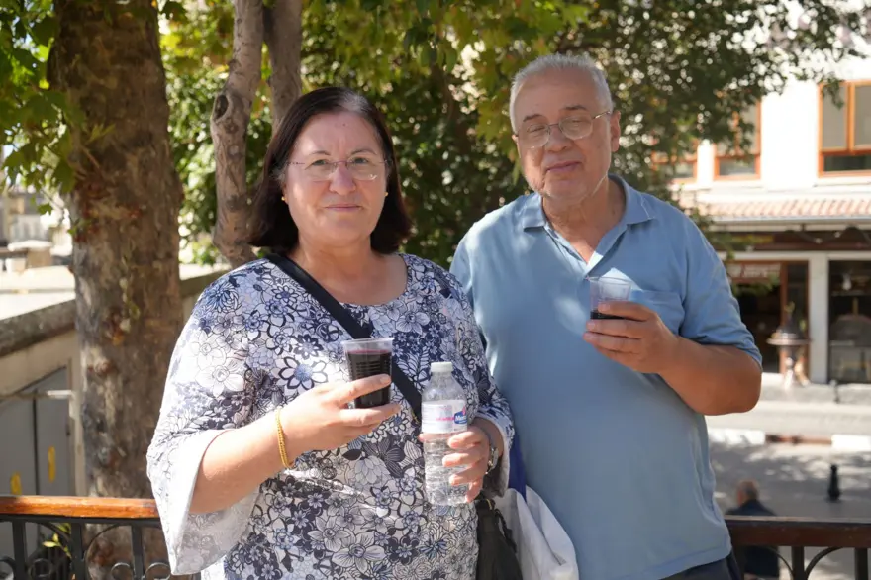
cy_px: 290
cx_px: 436
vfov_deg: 35.0
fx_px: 919
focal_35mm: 38
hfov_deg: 50.7
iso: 100
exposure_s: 1/250
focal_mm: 38
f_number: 4.5
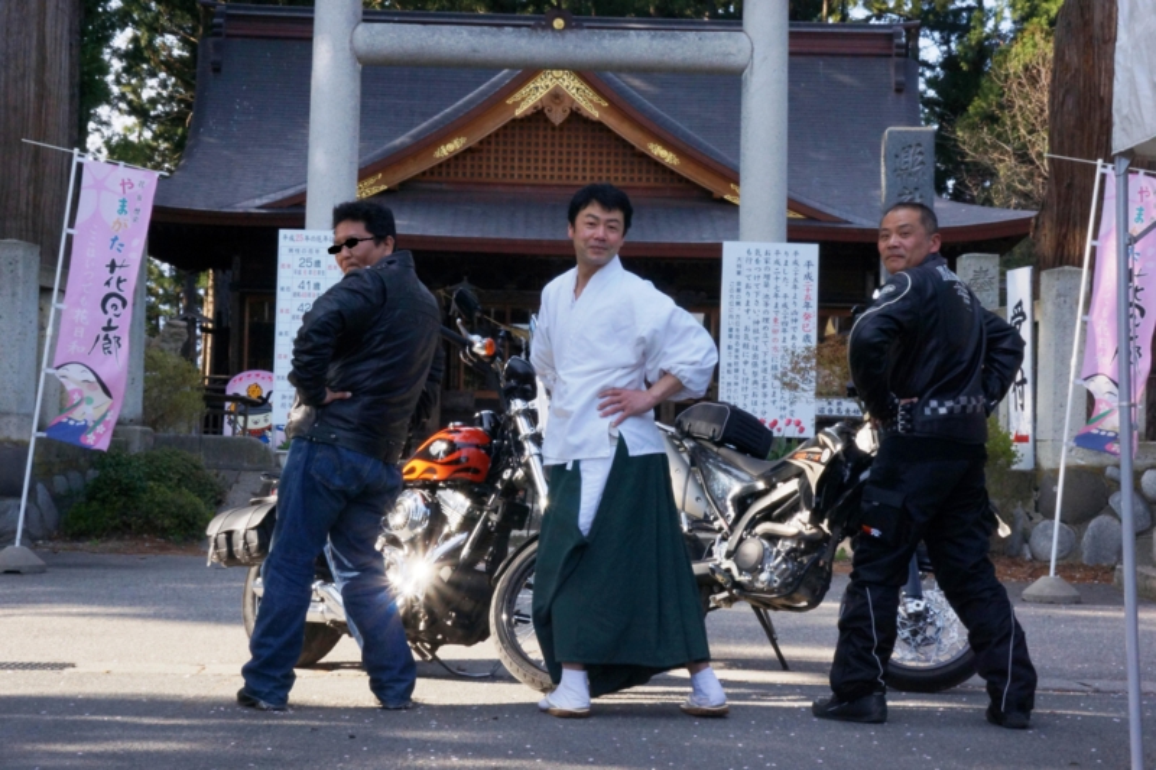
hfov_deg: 30.1
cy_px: 385
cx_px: 578
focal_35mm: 67
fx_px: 2151
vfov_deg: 20.3
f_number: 25
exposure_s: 1/80
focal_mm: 45
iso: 500
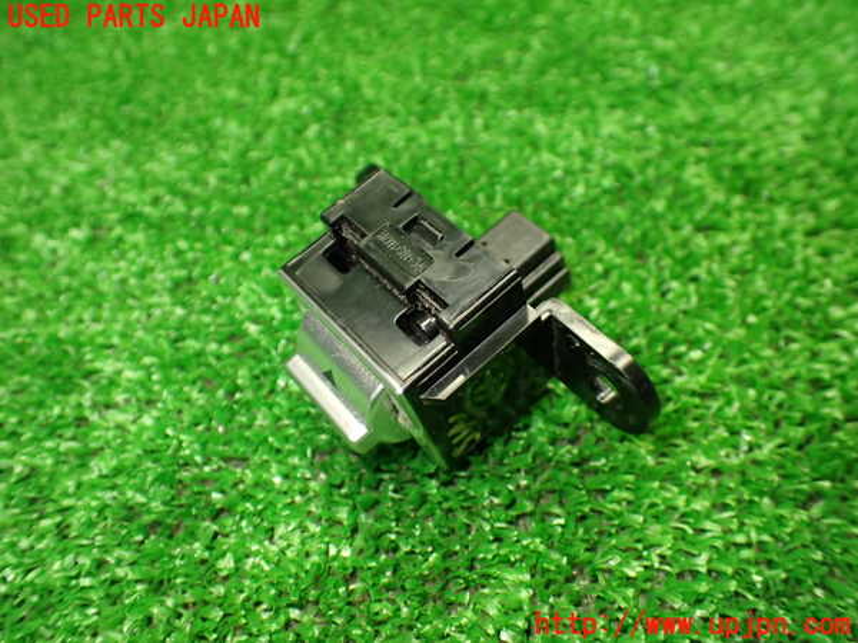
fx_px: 744
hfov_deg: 60.0
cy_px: 322
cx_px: 429
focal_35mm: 30
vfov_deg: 46.8
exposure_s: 1/125
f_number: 2.3
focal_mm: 5.4
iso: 500
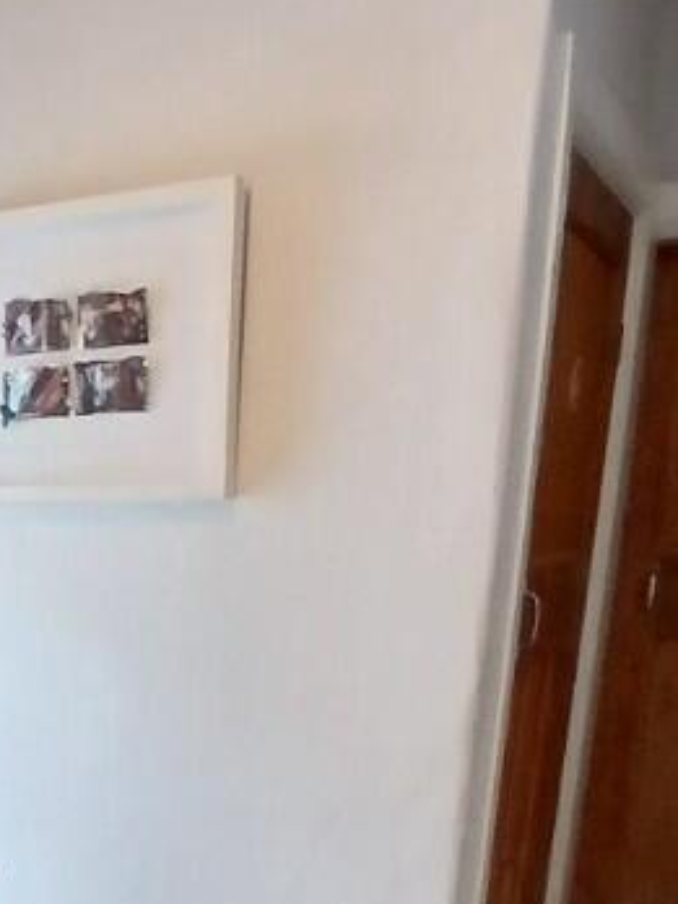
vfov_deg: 35.8
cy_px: 818
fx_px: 1306
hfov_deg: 25.8
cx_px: -151
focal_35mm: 50
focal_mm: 1.4
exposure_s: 1/33.3
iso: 250
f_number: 2.2
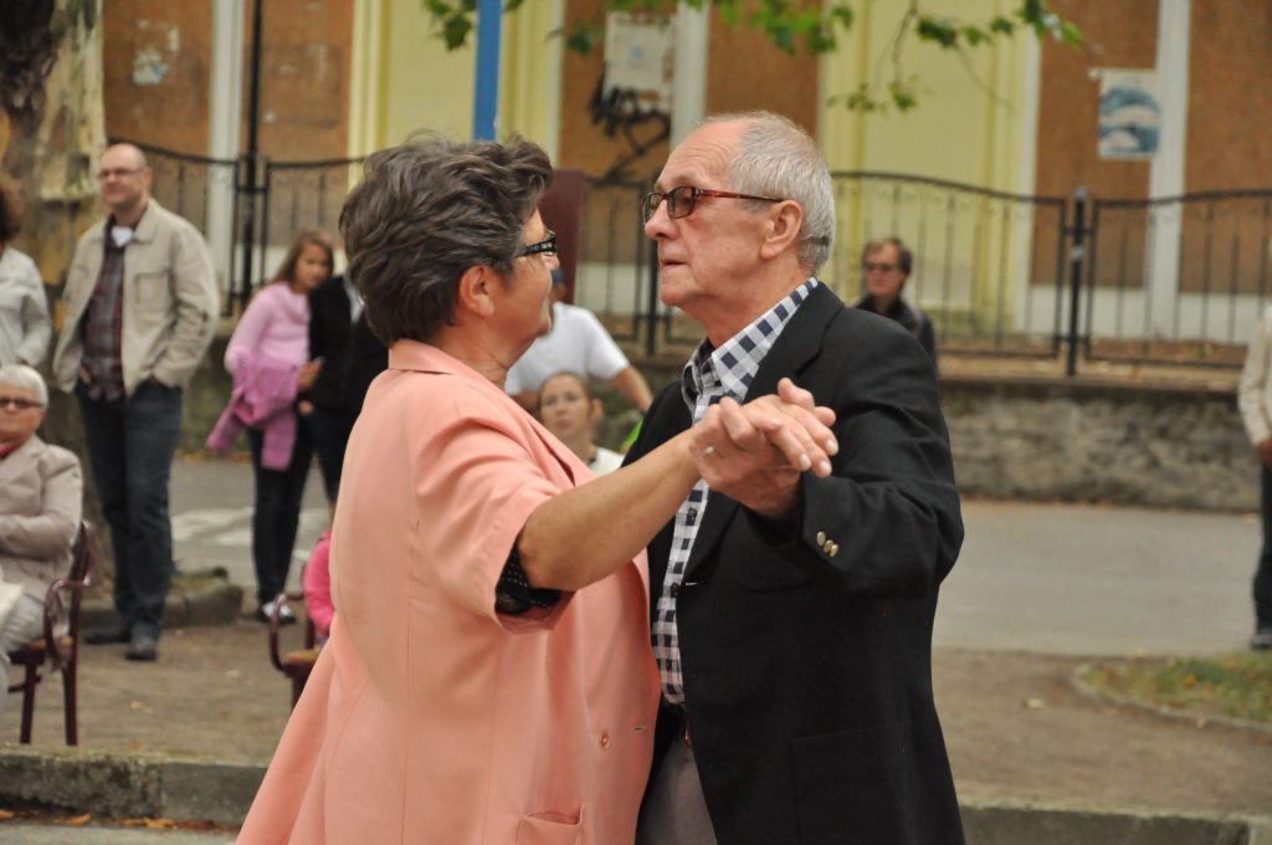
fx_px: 4870
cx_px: 636
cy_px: 422
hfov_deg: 14.9
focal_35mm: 138
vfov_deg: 9.9
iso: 2000
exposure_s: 1/400
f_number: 5.6
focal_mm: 92
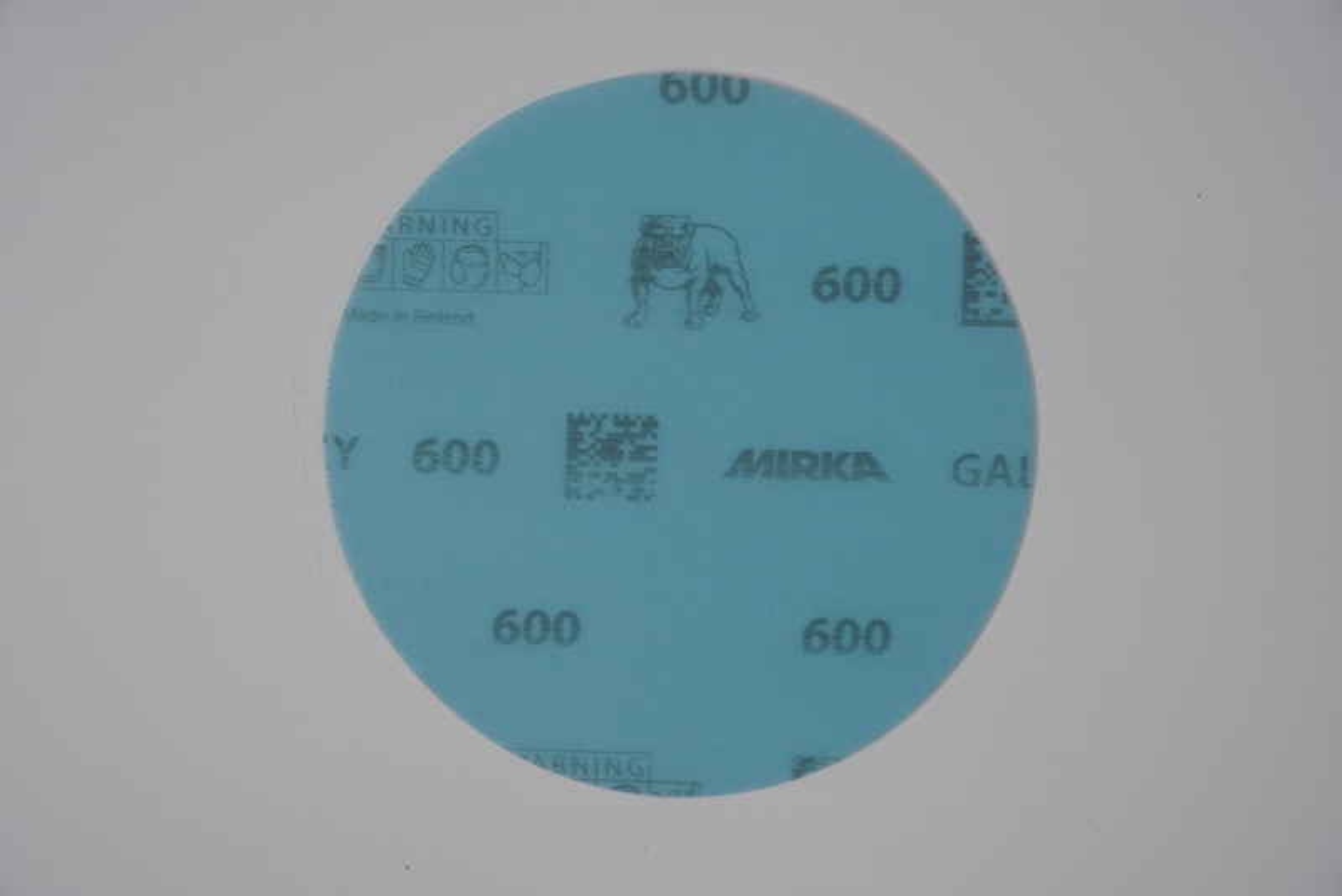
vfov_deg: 19.5
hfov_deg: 28.8
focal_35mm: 70
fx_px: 2610
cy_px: 448
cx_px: 671
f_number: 5.6
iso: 500
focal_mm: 70
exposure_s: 1/160
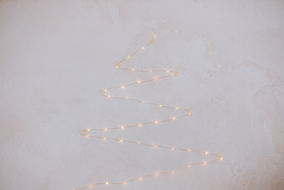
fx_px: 891
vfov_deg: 12.1
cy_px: 95
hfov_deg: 18.1
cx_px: 142
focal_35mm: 113
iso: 200
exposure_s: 1/250
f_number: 2
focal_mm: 75
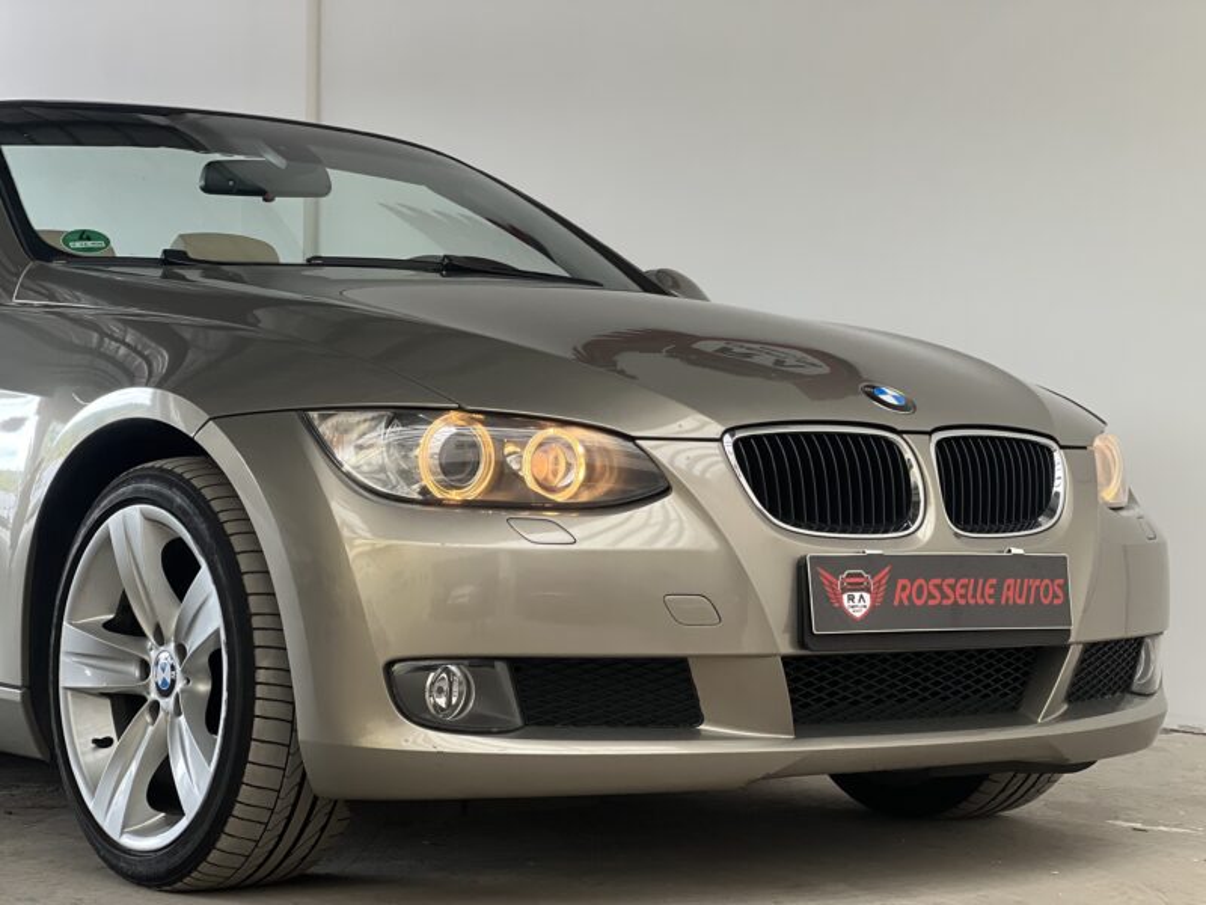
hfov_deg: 25.3
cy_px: 452
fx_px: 2683
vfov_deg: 19.1
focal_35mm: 77
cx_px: 603
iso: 250
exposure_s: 1/80
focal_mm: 9
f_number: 2.8
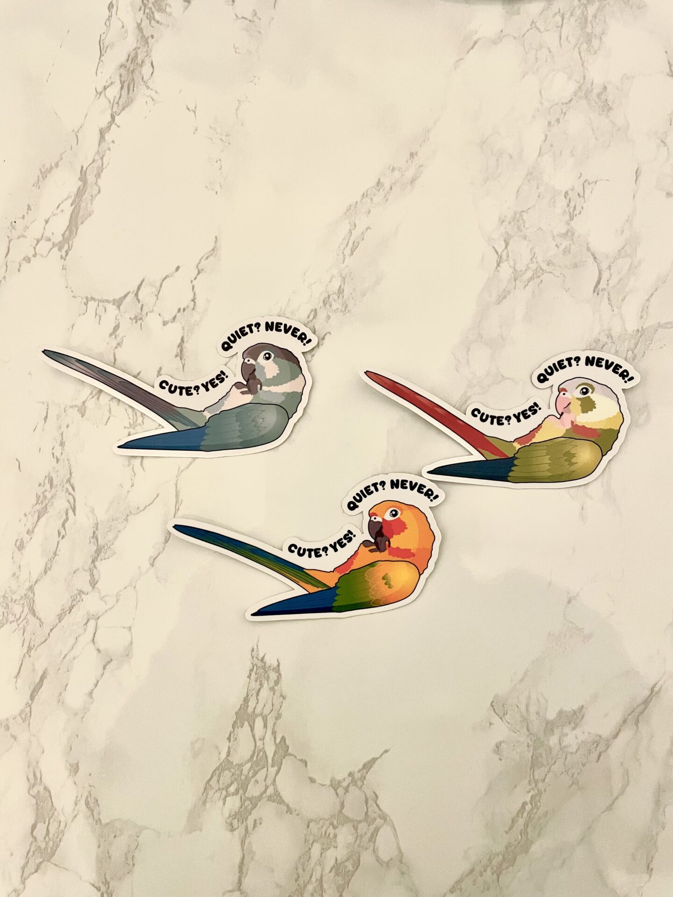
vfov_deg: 67.3
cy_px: 448
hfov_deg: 53.1
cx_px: 336
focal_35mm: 26
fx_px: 674
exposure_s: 1/50
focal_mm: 4.2
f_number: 1.6
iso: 400
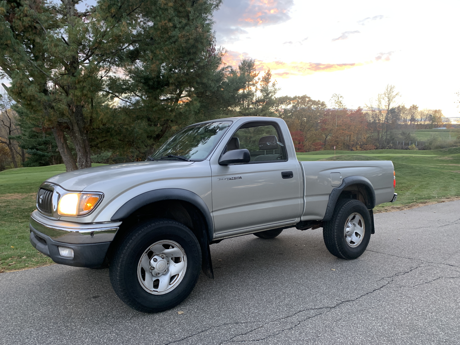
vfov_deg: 53.1
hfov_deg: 67.3
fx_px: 346
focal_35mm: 26
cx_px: 230
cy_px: 172
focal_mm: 4.25
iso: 100
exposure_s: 1/72
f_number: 1.8
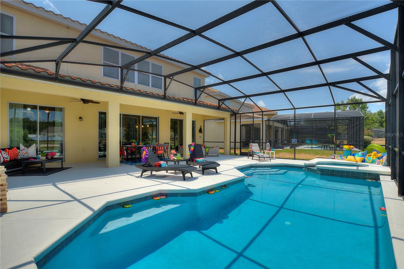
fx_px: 168
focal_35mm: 15
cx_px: 202
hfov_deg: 100.4
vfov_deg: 77.3
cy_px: 134
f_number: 4.5
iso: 100
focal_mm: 10
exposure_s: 1/400
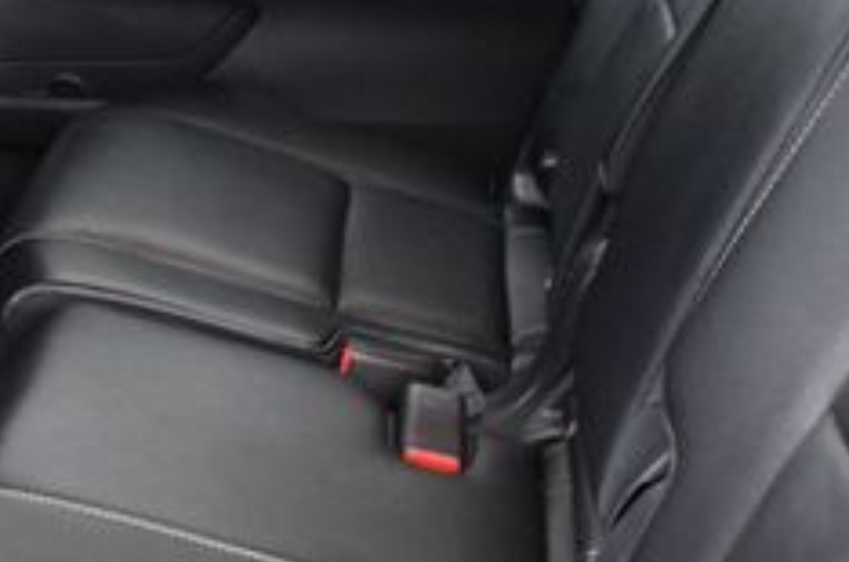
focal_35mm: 74
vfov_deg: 18.3
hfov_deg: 26.9
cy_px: 319
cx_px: 167
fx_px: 1742
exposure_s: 1/50
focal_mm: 18
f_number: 3.5
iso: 2500
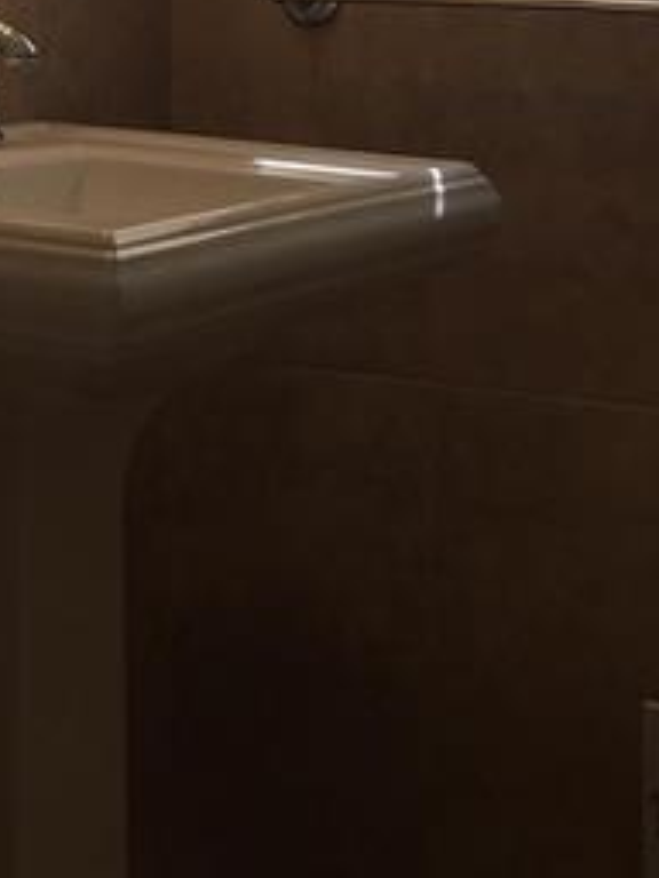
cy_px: 168
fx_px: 2208
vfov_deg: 22.2
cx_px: 419
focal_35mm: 87
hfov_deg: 16.9
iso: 25
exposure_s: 1/197
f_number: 2.2
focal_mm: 4.15
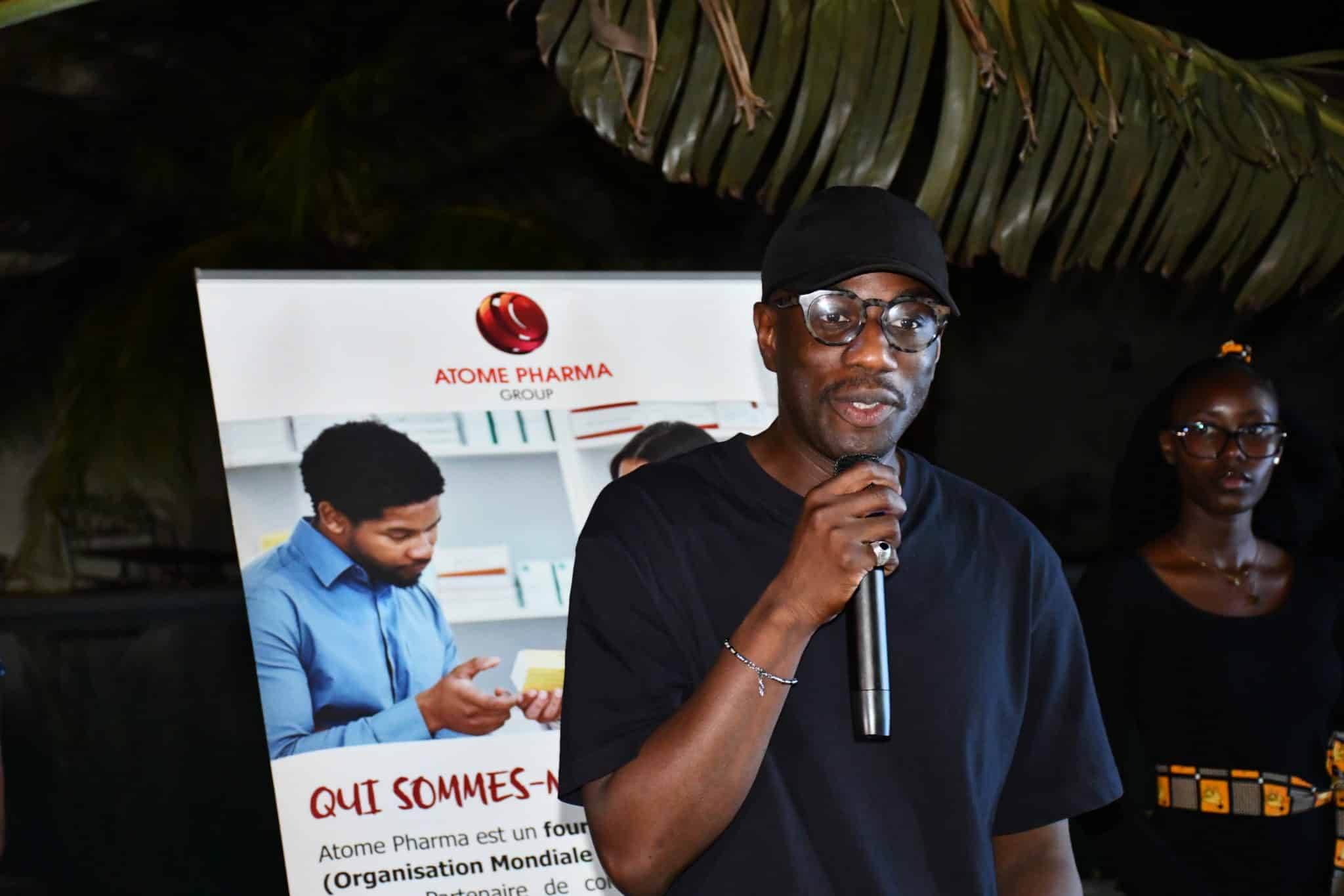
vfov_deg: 17.5
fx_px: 2912
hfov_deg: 26.0
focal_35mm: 78
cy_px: 448
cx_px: 672
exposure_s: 1/60
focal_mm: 52
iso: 5000
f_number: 4.8
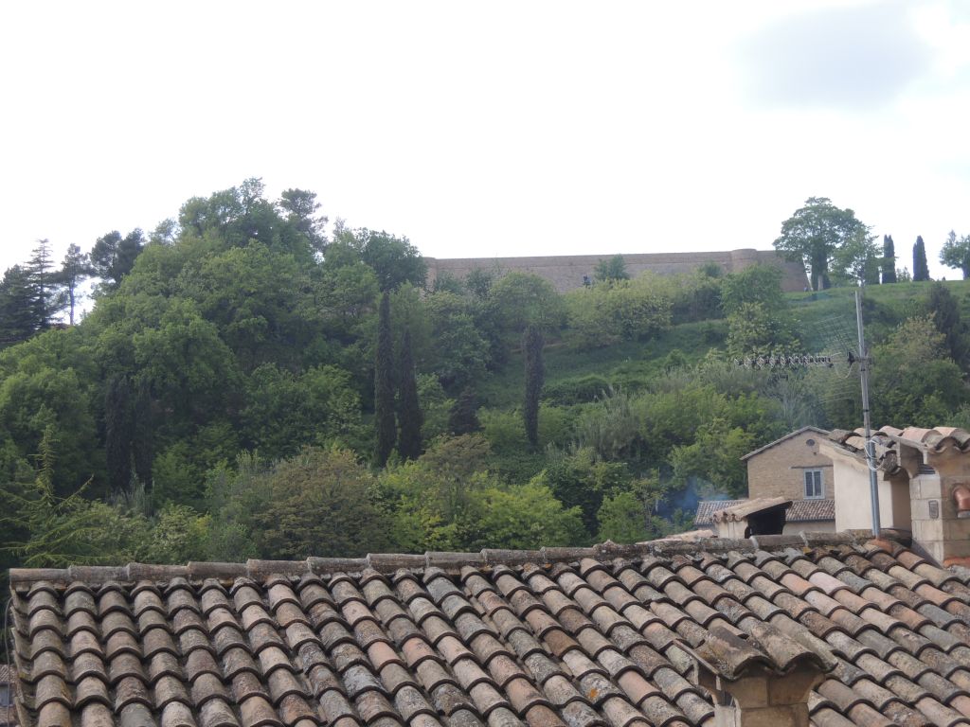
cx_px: 485
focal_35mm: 62
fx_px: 1737
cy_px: 364
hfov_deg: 31.2
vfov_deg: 23.7
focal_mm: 11.1
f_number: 4.2
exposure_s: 1/320
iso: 100
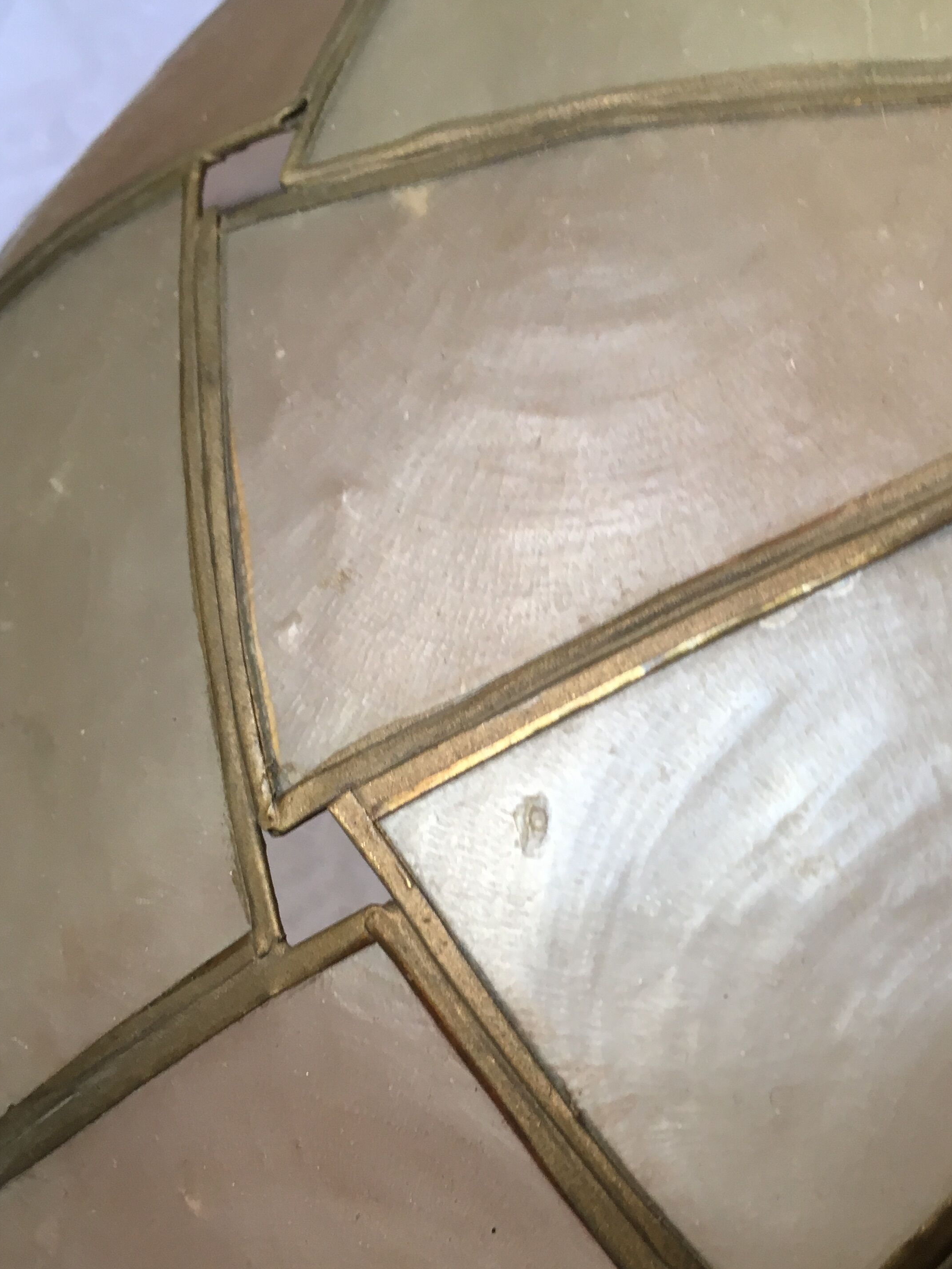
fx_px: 1503
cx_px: 626
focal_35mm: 41
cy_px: 772
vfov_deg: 45.5
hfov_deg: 34.8
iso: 64
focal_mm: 4.15
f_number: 2.2
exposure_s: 1/33
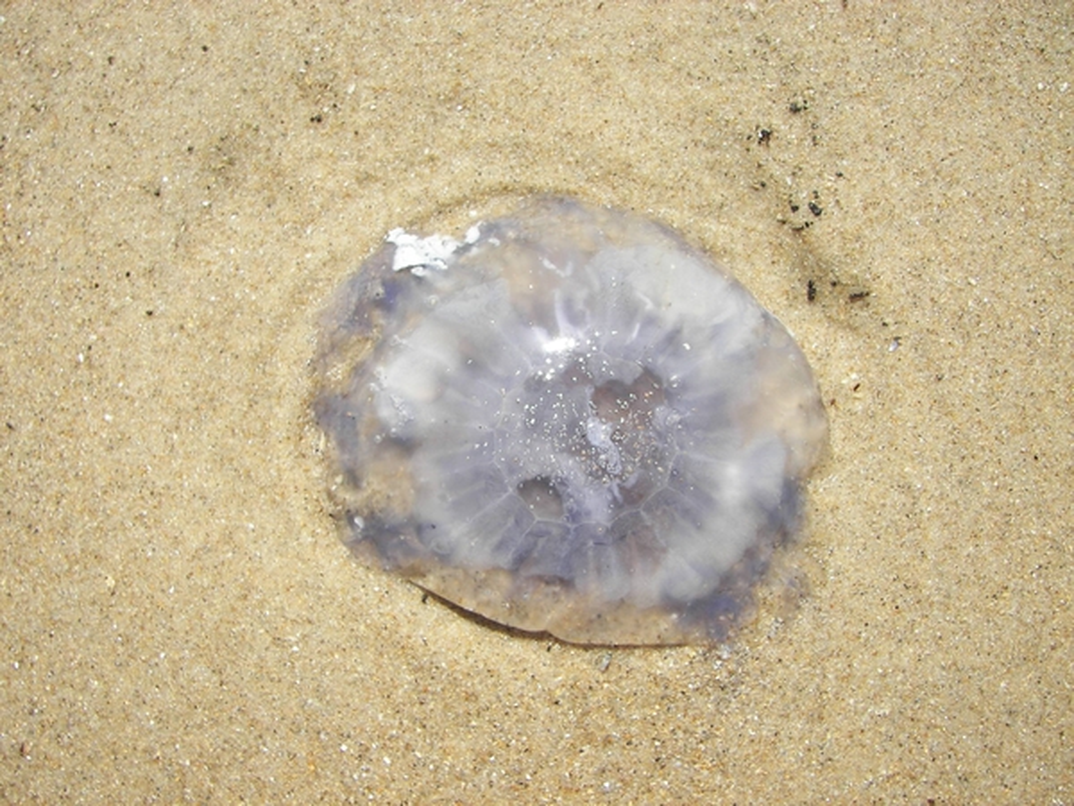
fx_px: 1117
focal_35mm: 36
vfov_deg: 39.7
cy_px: 403
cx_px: 537
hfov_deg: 51.4
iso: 50
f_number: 2.8
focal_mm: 6
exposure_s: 1/800
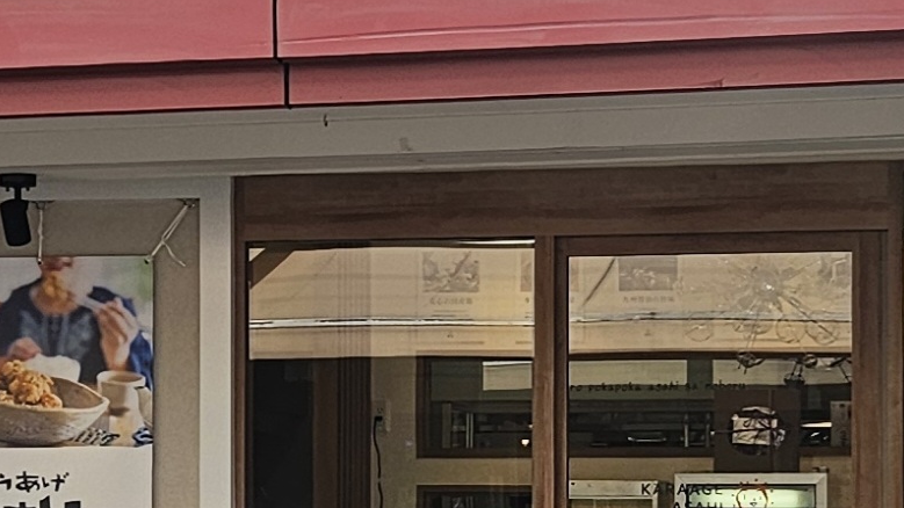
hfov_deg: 42.0
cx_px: 527
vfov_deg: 23.6
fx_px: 1174
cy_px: 485
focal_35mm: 49
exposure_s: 1/1429
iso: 40
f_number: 1.8
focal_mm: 5.4
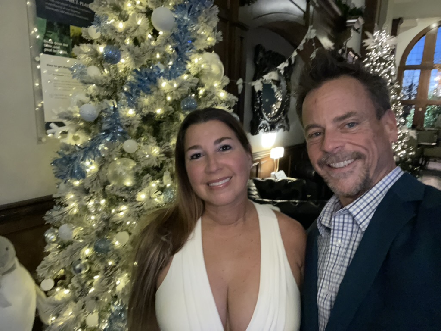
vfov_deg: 58.9
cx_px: 220
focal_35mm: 23
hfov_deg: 73.9
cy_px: 166
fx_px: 293
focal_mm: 2.71
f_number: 2.2
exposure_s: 1/18
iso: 500
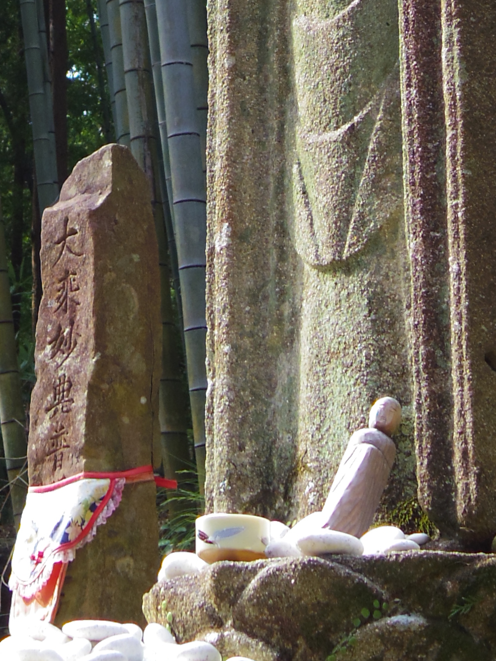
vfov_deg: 13.3
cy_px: -223
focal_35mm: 143
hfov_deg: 10.3
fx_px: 2732
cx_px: 33
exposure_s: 1/160
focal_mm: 8.5
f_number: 2.8
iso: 125
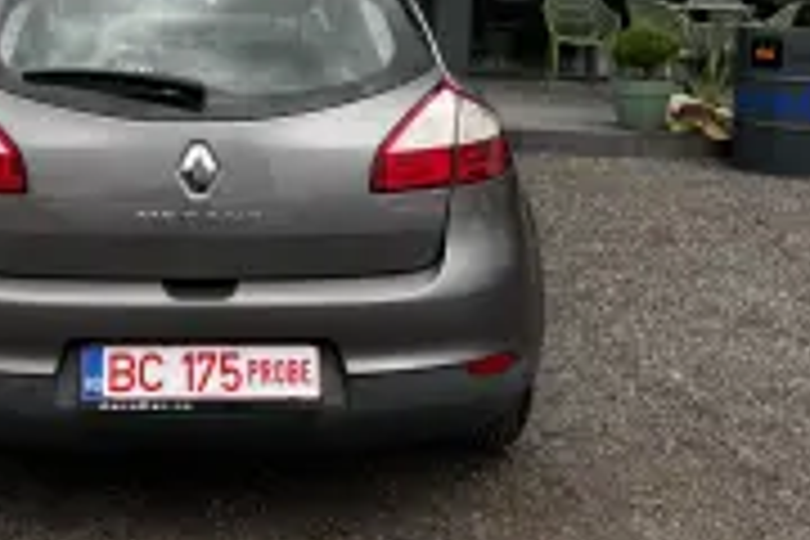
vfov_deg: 25.2
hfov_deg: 38.3
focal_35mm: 50
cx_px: 180
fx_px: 1125
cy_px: -45
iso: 80
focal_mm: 6.76
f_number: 1.78
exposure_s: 1/499
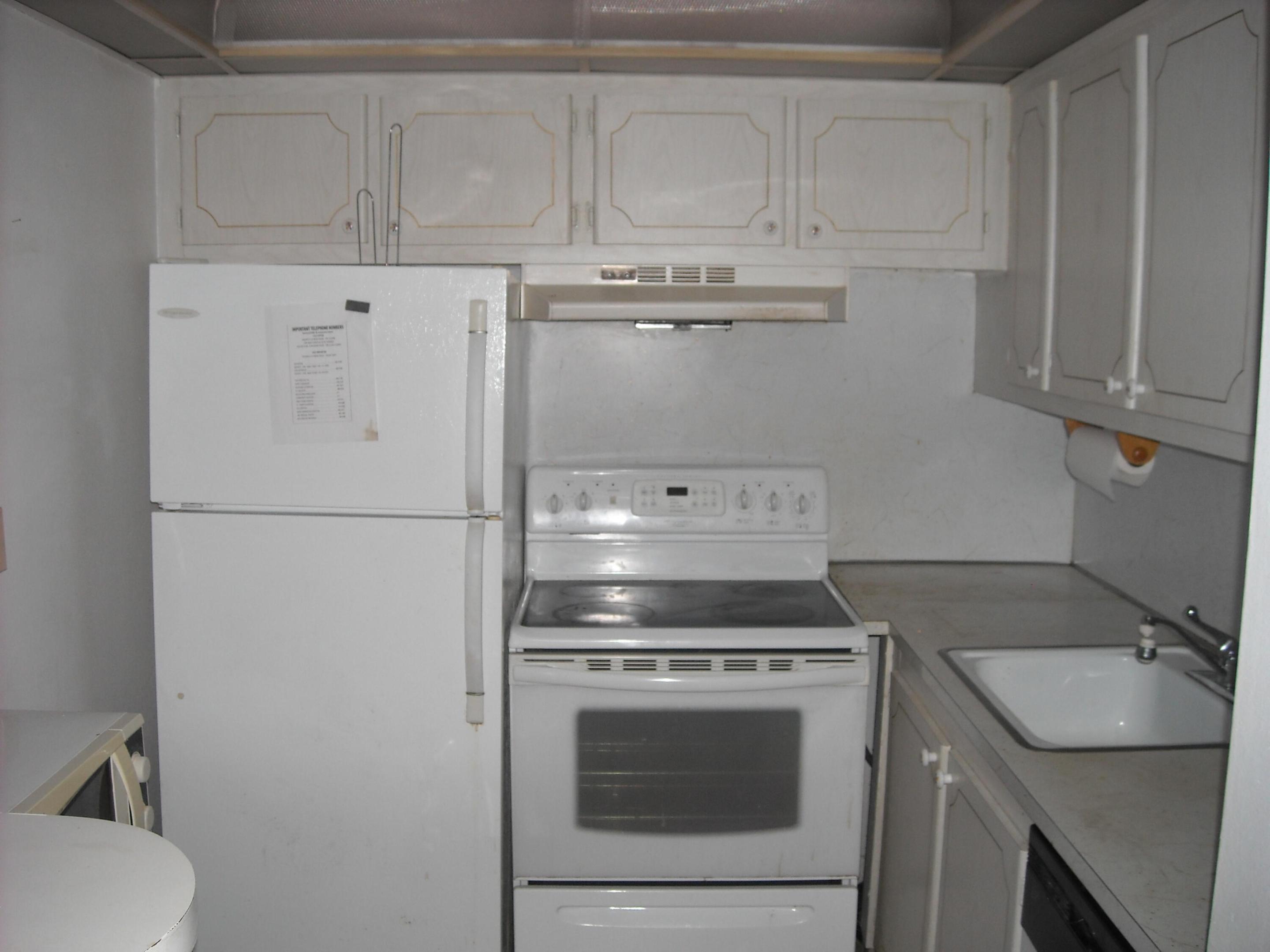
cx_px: 635
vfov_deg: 40.7
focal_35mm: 35
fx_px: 1284
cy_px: 476
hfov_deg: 52.6
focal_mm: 5.7
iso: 100
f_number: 2.8
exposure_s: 1/60
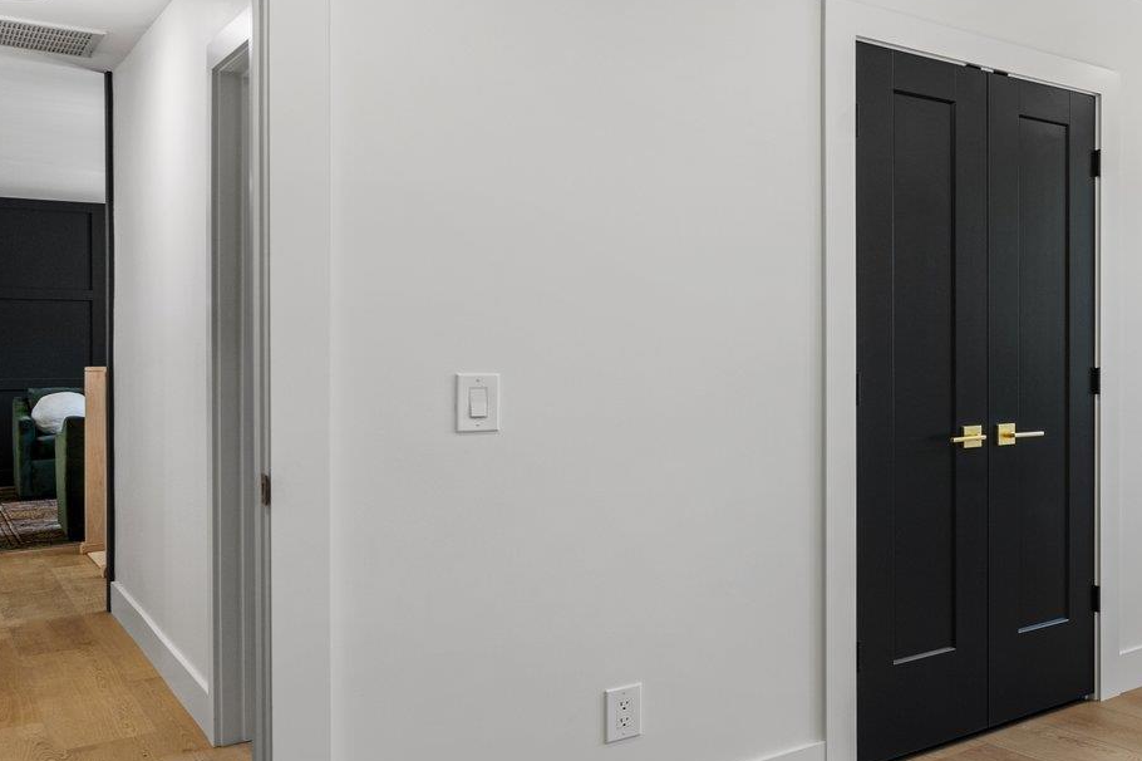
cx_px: 1237
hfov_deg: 41.8
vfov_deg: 35.8
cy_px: 359
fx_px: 1177
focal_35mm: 37
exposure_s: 1/25
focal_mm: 16.5
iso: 250
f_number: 9
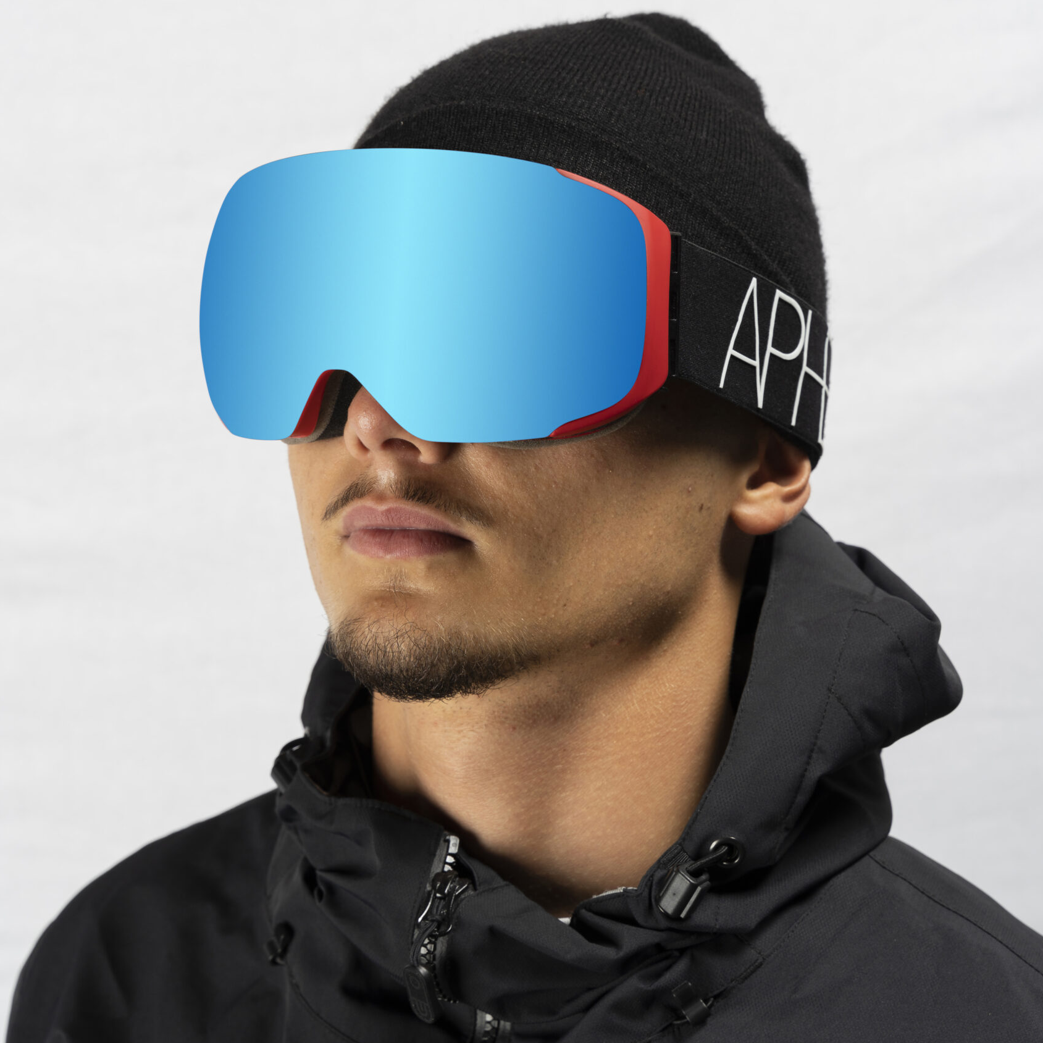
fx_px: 2898
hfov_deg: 20.4
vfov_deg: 20.4
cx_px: 521
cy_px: 484
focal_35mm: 85
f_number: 8
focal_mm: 66
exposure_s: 1/125
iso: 100
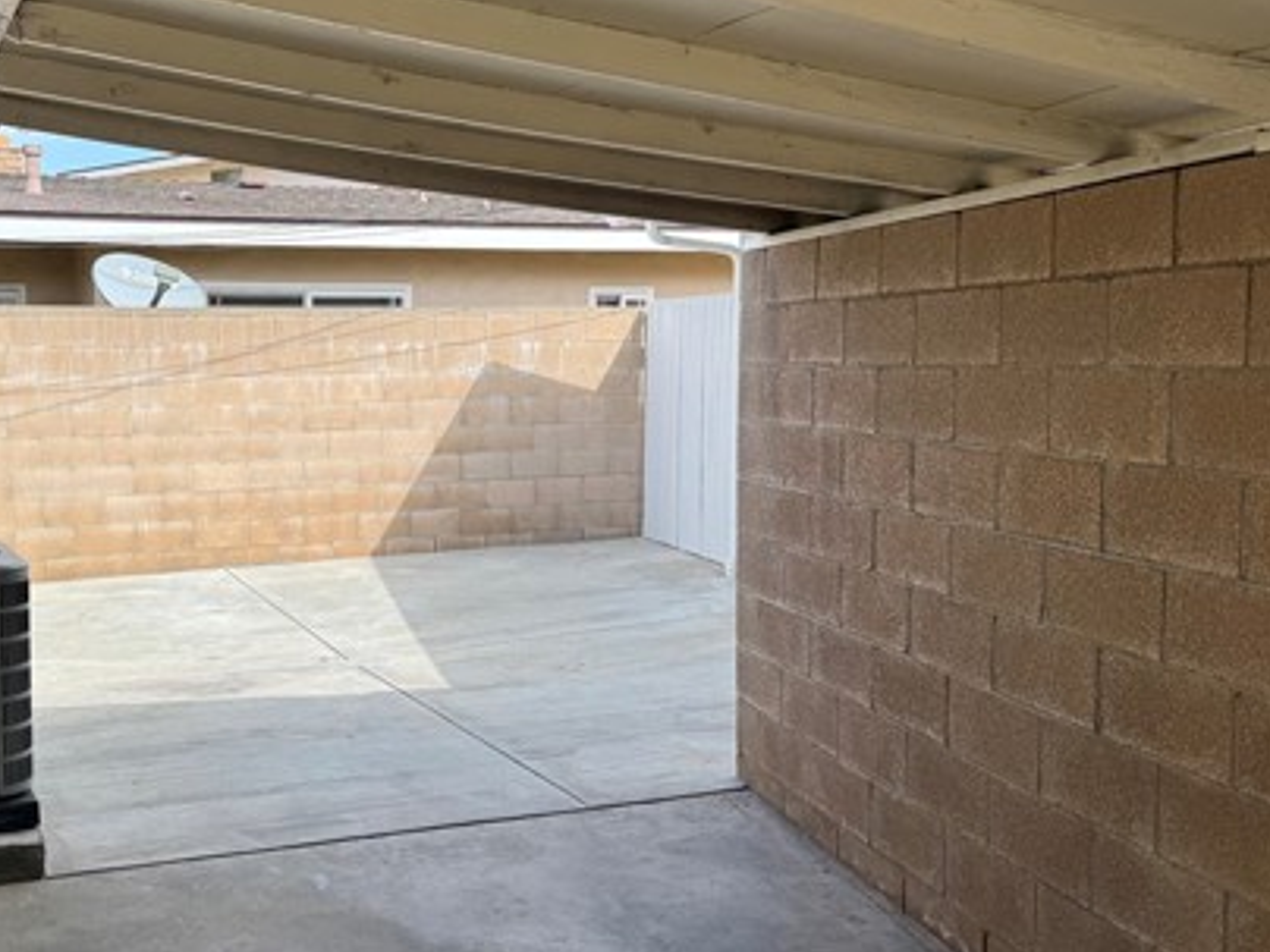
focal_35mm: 38
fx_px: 1394
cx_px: 333
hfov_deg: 47.3
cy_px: 462
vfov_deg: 37.7
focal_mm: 6.76
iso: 80
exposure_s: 1/2041
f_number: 1.78
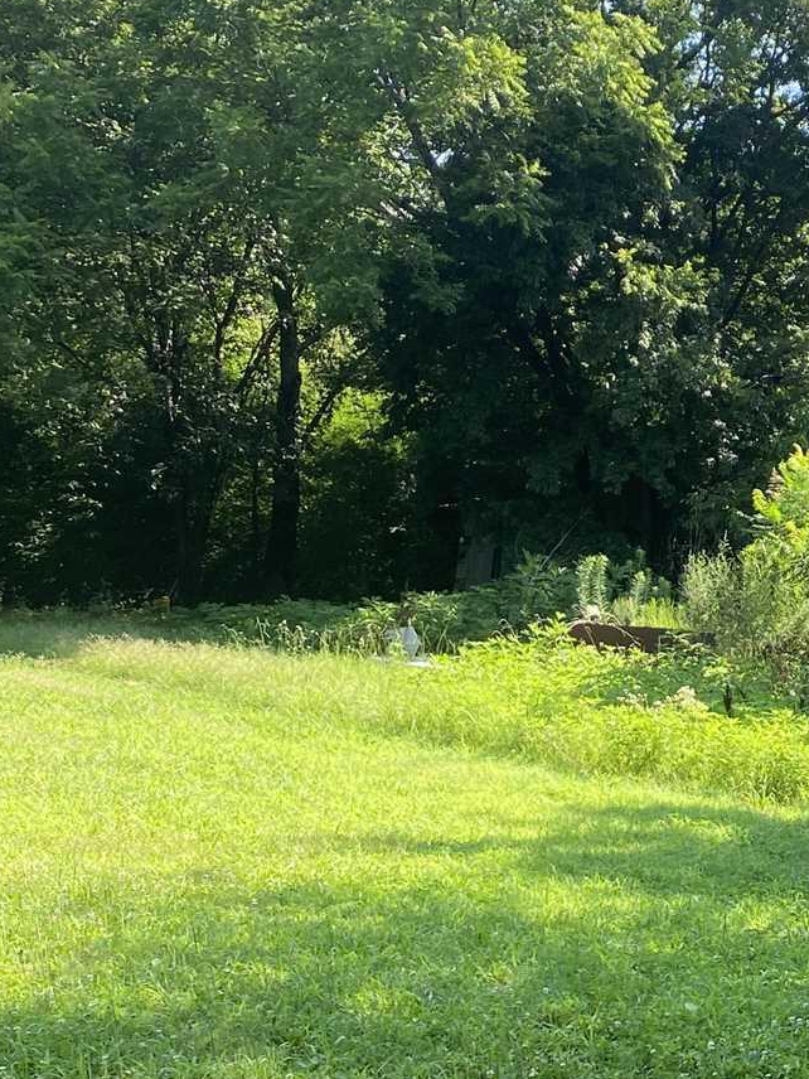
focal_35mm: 70
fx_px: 2181
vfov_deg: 27.7
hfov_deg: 20.3
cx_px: 820
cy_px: 692
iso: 32
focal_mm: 4.25
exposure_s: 1/536
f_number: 1.8
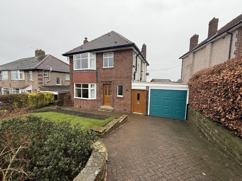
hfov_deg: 102.1
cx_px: 121
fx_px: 98
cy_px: 90
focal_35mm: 14
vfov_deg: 85.7
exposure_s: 1/156
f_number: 2.2
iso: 50
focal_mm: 2.22
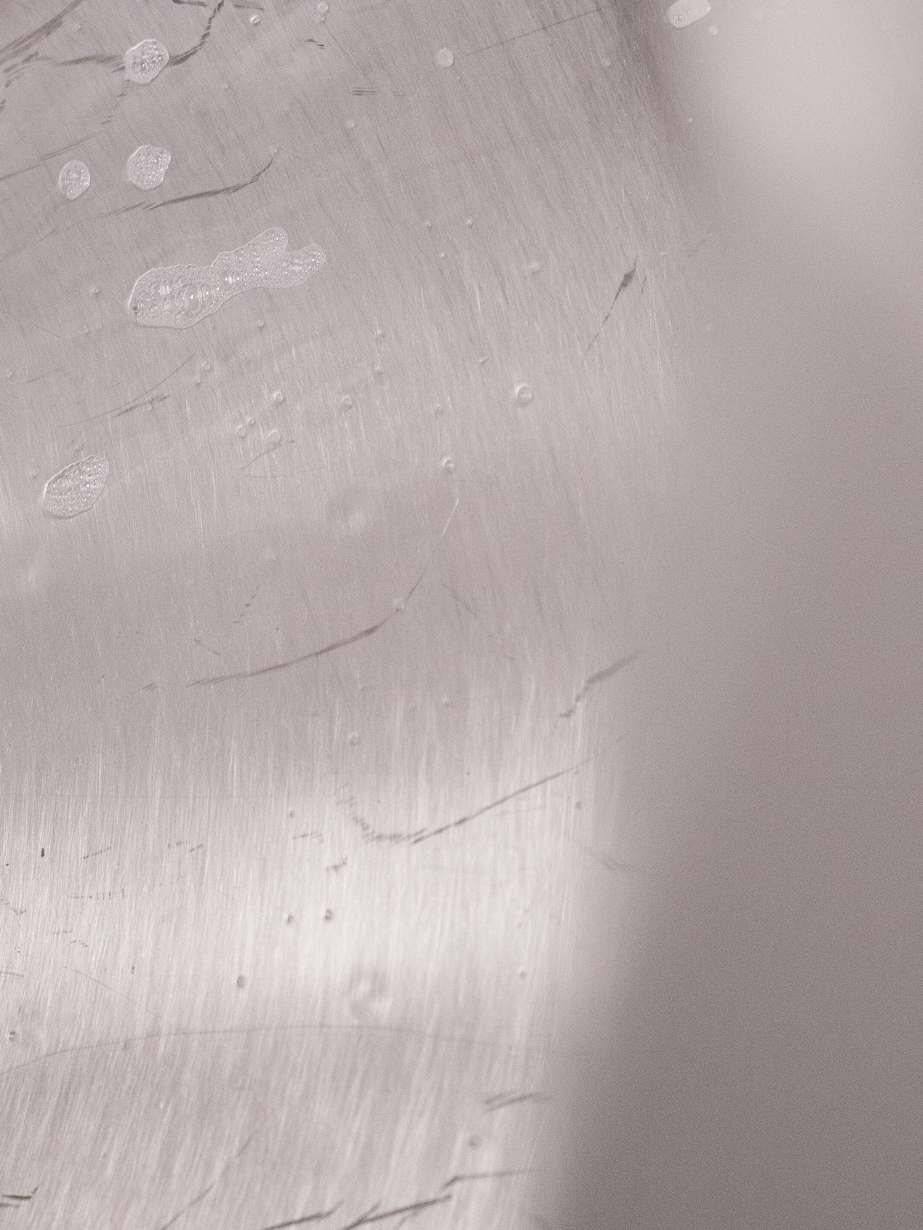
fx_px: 5226
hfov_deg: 10.0
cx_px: -9
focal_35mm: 147
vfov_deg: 12.9
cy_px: -406
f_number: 4
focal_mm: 64
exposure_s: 1/125
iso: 1000
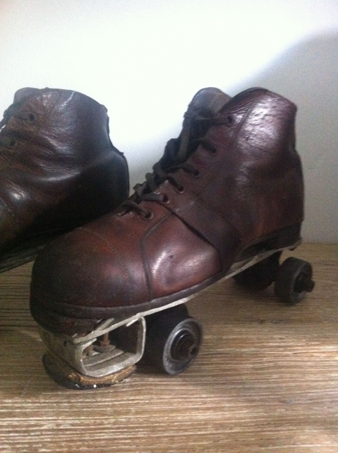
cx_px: 169
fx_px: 457
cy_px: 226
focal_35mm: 35
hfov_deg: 40.6
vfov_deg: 52.7
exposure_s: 1/15
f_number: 2.8
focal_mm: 3.85
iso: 1000
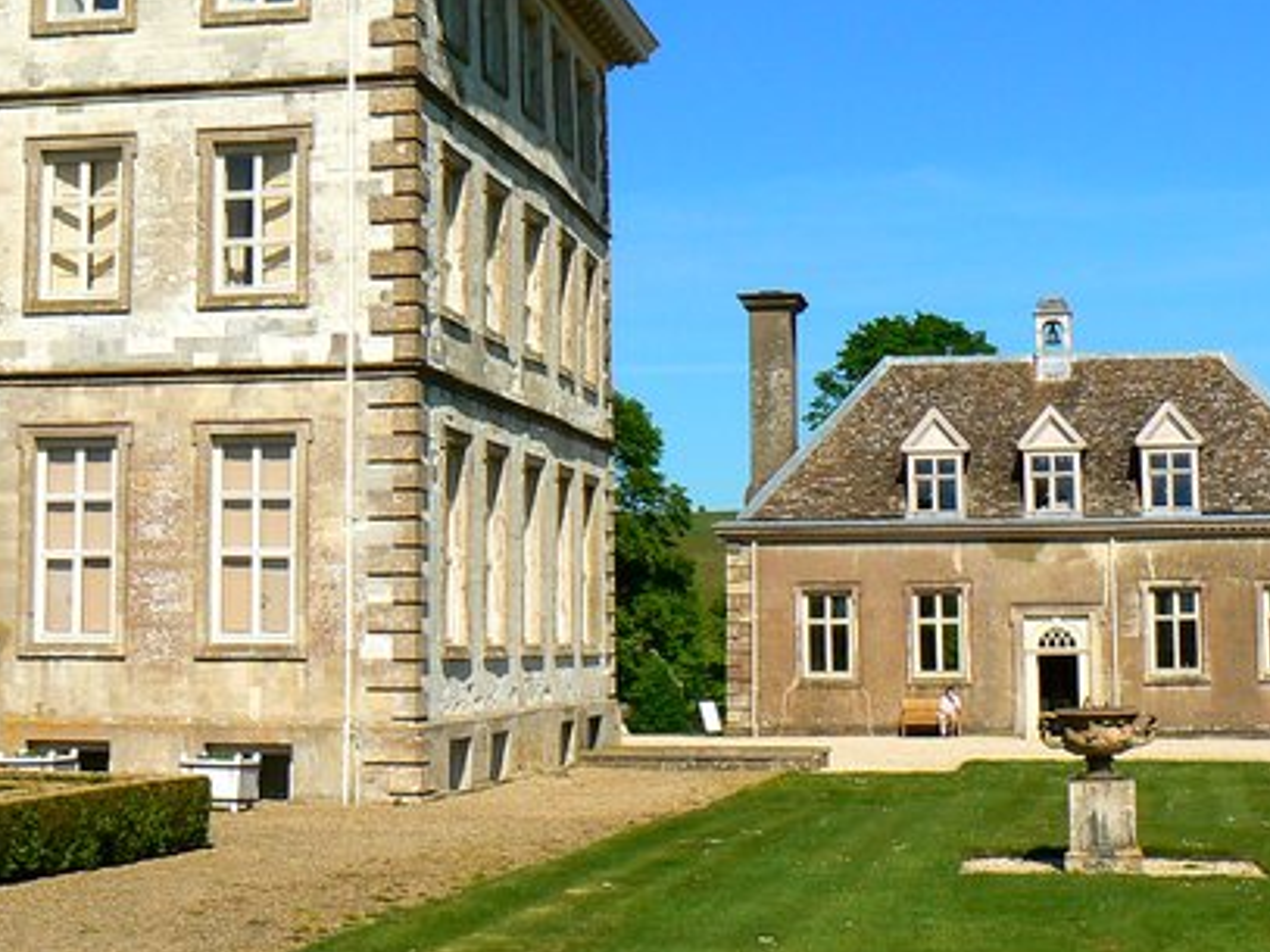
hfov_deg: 29.4
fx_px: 2421
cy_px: 236
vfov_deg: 22.0
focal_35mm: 66
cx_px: 552
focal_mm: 6
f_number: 8
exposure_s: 1/400
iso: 80
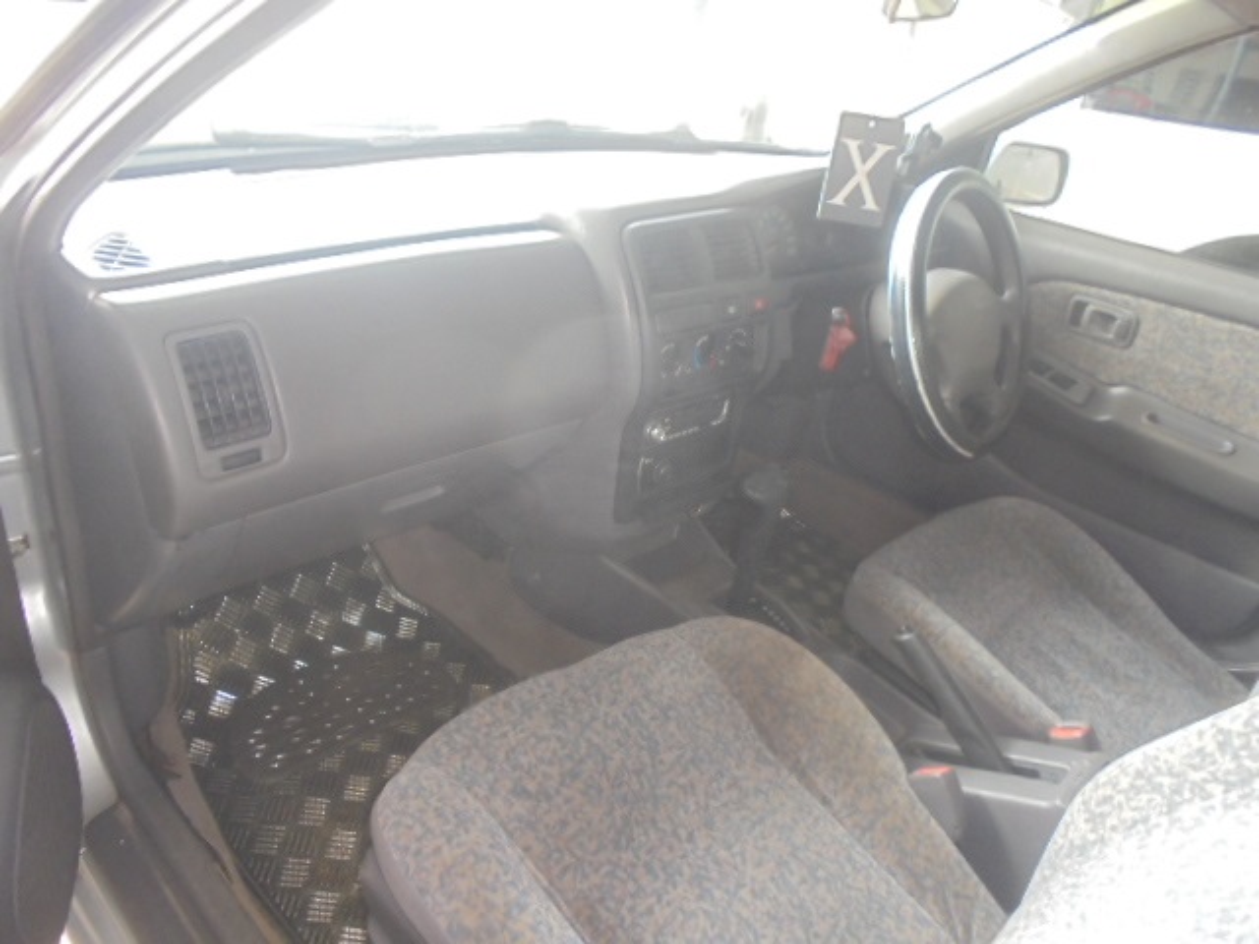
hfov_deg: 67.3
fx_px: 946
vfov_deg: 53.1
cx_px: 630
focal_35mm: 26
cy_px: 472
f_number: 3.5
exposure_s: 1/30
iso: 250
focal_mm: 4.6
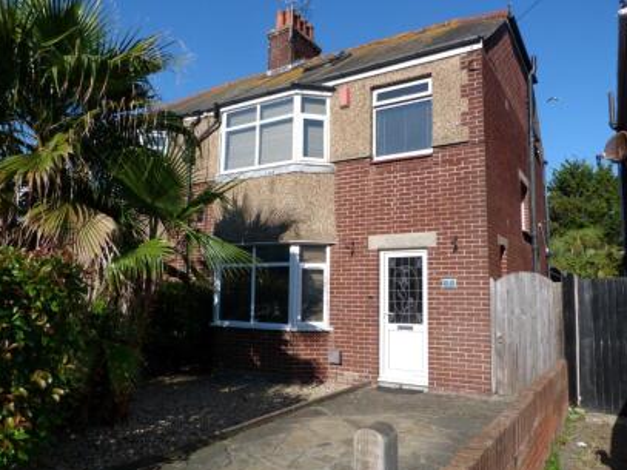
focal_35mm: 26
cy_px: 243
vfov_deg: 53.0
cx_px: 315
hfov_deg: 67.3
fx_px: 471
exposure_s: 1/1000
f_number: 2.8
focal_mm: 4.5
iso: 80
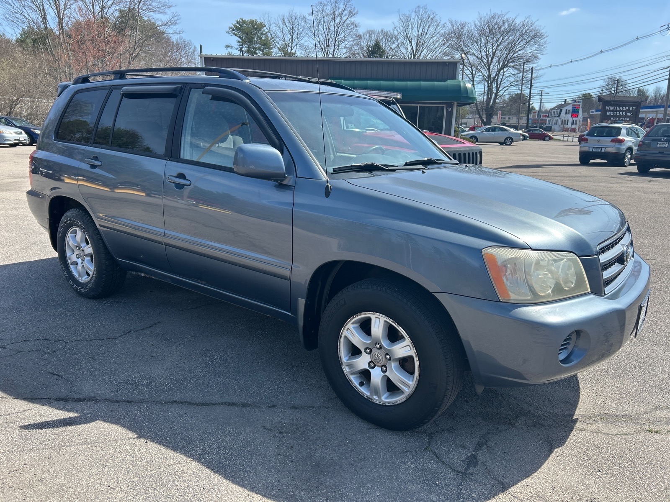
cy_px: 251
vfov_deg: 53.1
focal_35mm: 26
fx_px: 503
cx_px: 335
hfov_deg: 67.3
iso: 50
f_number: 1.5
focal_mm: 5.7
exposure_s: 1/1972
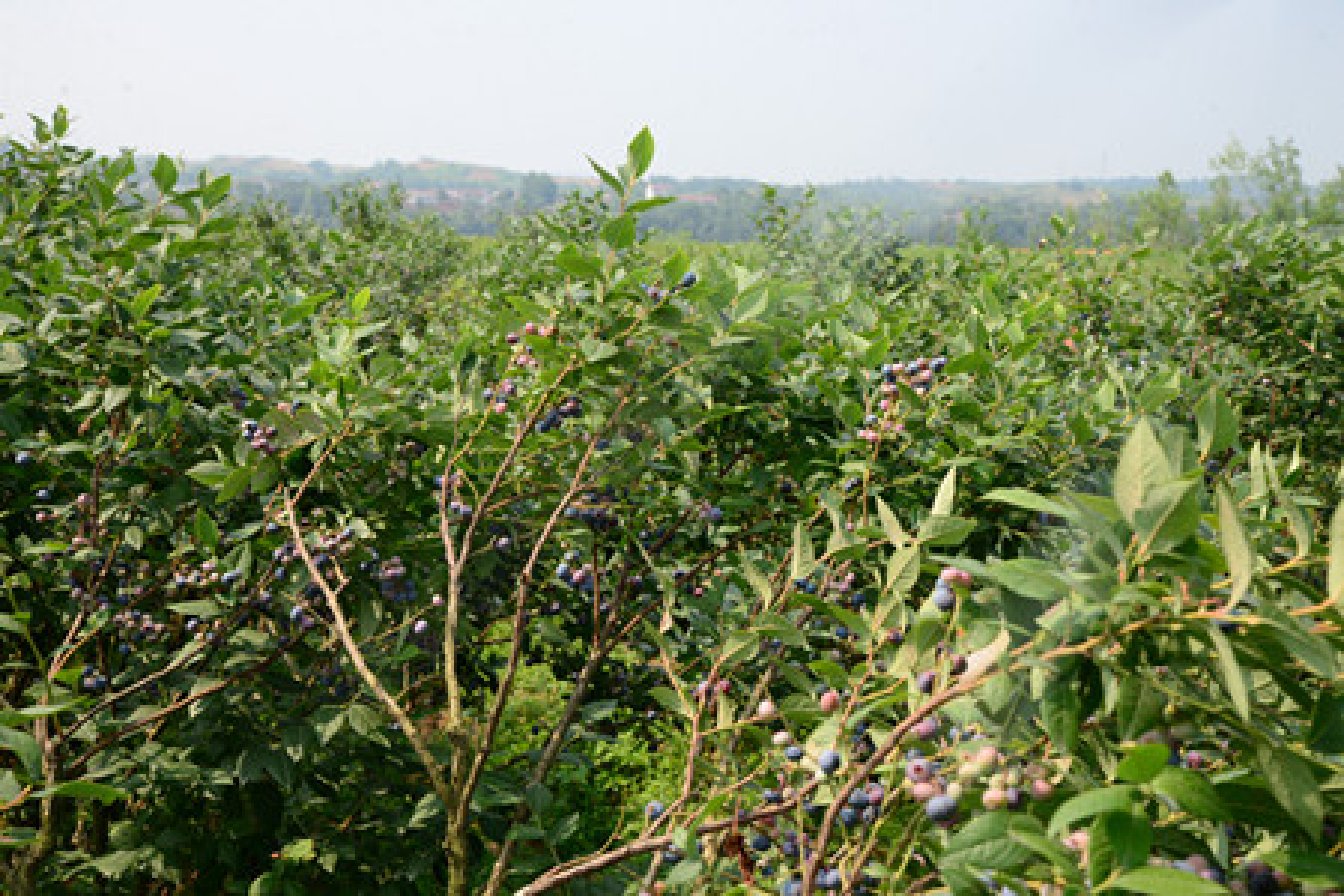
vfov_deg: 28.1
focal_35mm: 48
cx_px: 672
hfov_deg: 41.1
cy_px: 448
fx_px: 1792
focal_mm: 48
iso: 800
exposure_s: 1/640
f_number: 13
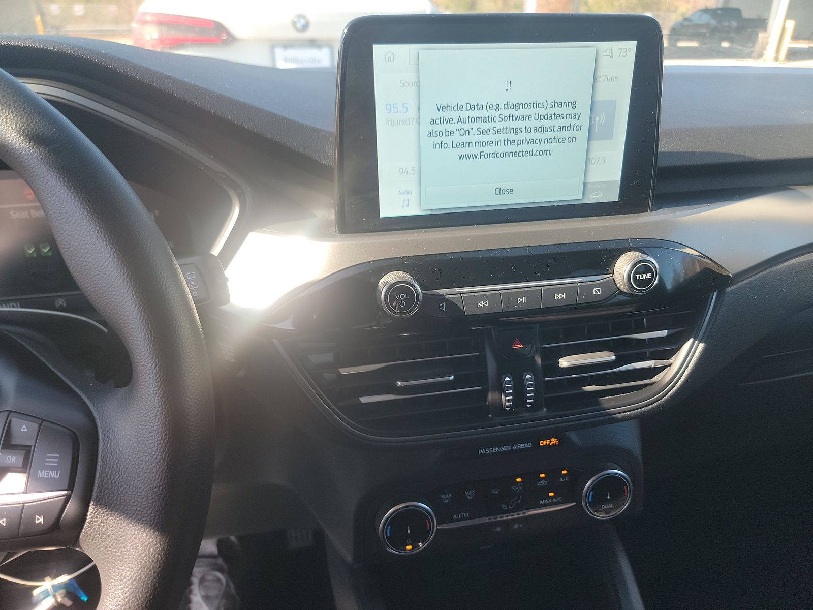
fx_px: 564
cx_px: 406
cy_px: 305
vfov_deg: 56.8
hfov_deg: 71.6
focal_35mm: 24
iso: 82
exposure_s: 1/119
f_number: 1.8
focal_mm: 6.7
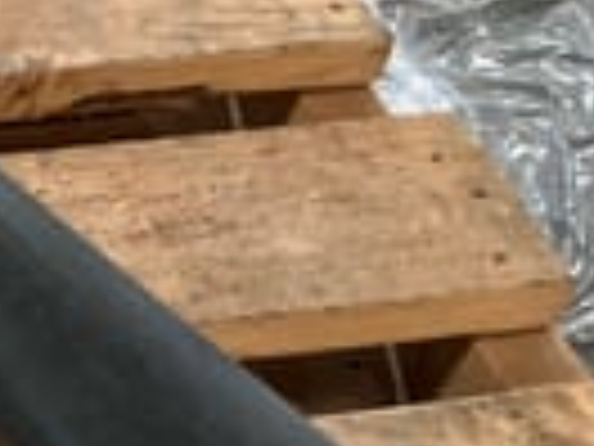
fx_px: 1888
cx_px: -459
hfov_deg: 15.5
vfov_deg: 13.2
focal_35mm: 110
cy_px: -38
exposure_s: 1/33
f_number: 1.8
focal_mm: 3
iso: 250
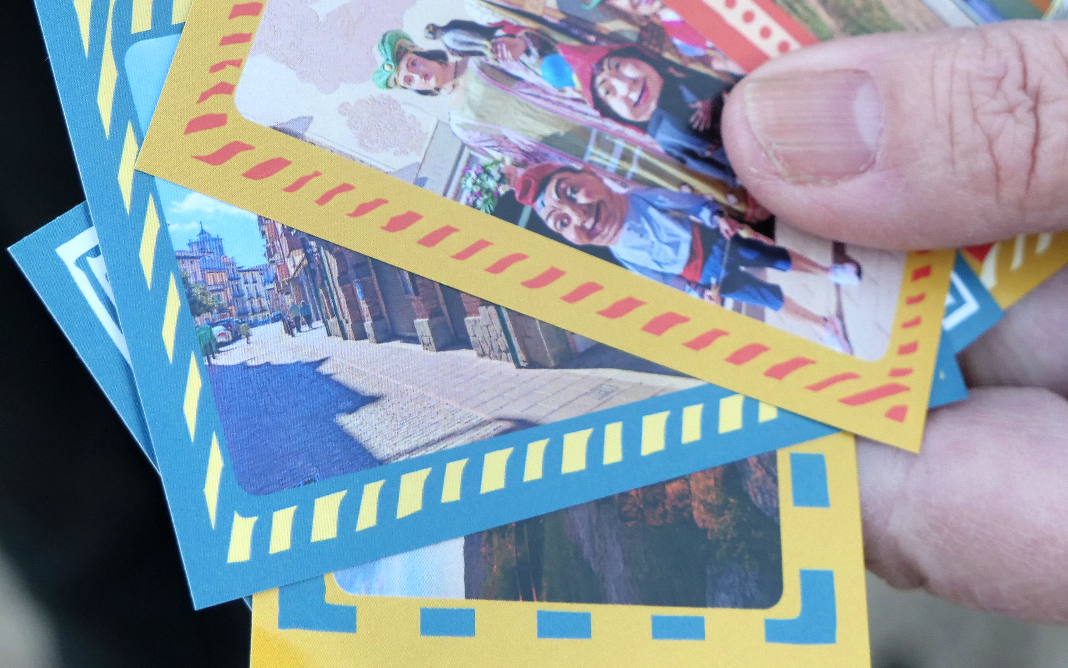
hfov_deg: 21.0
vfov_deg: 13.1
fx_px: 2882
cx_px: 613
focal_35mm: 99
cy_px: 38
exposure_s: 1/100
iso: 200
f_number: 4.5
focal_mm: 25
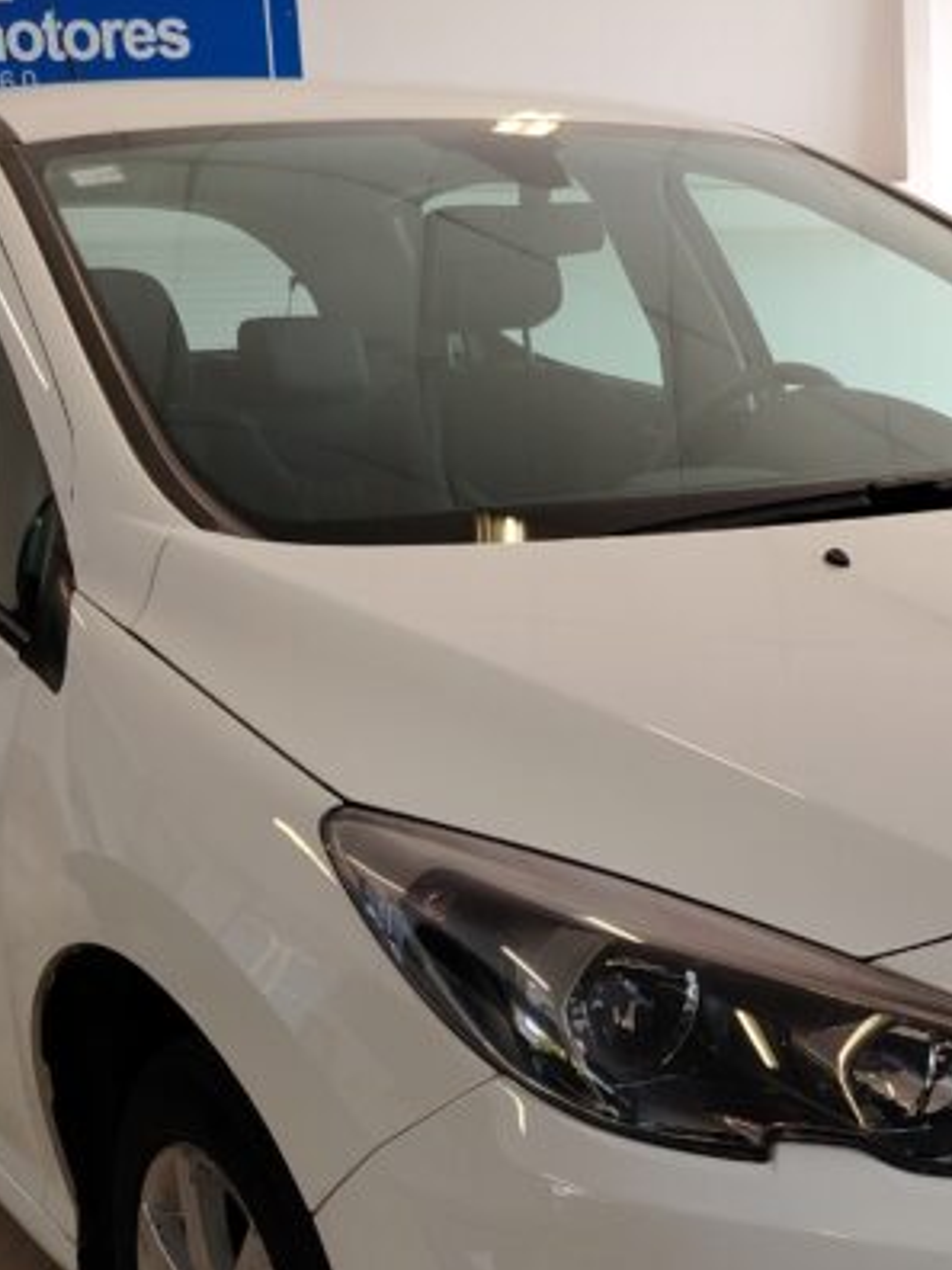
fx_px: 2273
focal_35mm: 62
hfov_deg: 23.3
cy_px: 994
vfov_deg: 30.5
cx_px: 753
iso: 259
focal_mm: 5.25
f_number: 1.75
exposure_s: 1/50
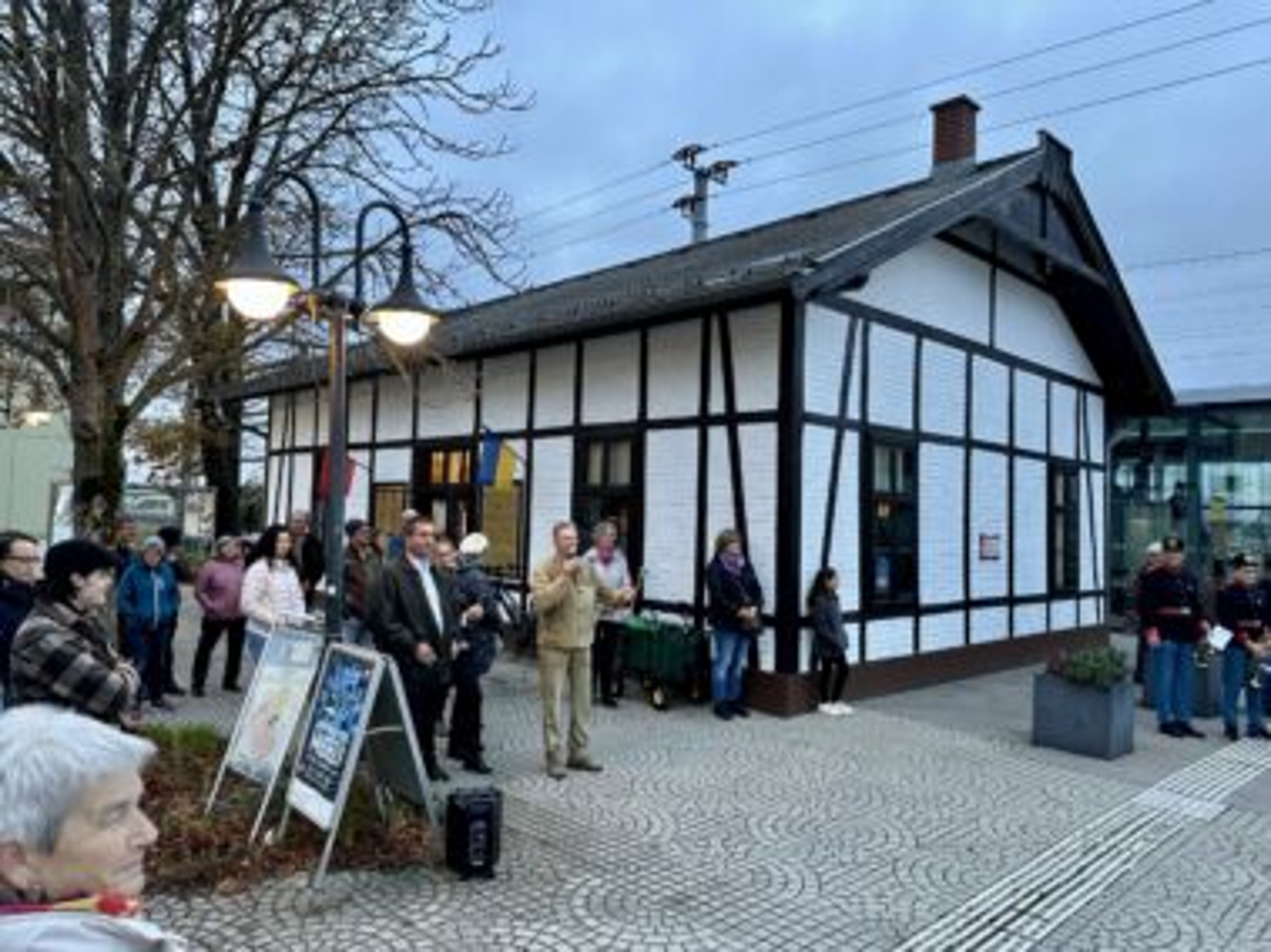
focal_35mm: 24
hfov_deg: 71.6
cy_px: 476
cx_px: 636
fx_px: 881
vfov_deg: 56.8
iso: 125
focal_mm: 6.86
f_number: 1.78
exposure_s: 1/50
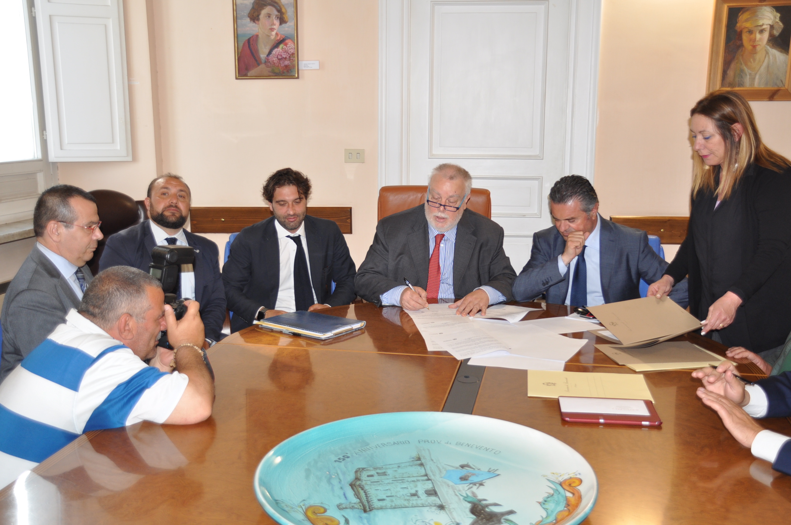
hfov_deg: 51.3
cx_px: 396
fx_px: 823
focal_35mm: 38
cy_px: 262
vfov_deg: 35.4
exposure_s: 1/80
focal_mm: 25
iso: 400
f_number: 4
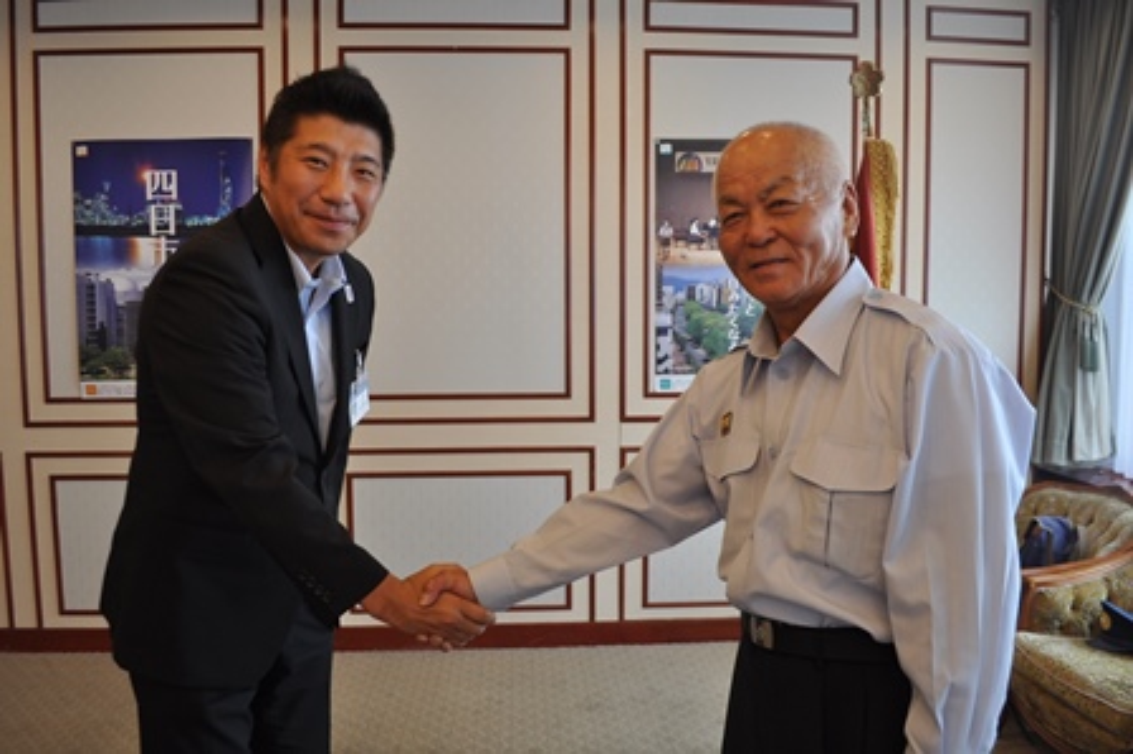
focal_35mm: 27
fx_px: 849
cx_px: 566
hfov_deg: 67.4
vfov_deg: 47.9
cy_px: 377
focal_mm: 18
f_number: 5
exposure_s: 1/100
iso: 400
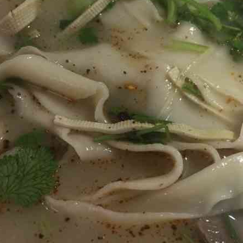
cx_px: 145
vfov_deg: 31.6
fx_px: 429
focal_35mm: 54
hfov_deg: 31.5
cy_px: 117
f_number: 2.2
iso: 160
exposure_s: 1/33
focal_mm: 4.15
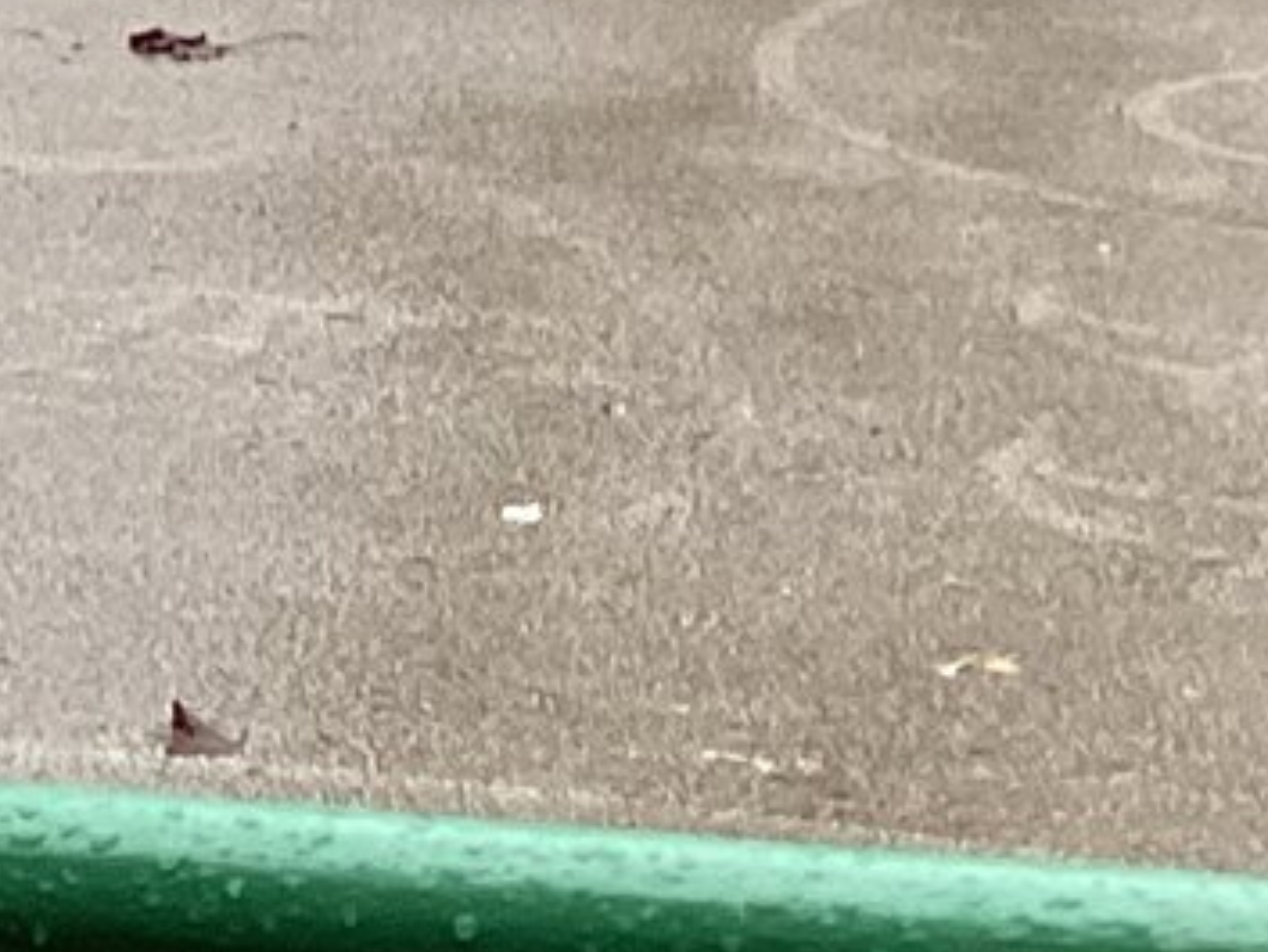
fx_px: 6596
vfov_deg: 8.1
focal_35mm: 180
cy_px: -280
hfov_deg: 9.8
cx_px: -1638
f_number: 2.4
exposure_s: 1/60
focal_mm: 3.3
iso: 100
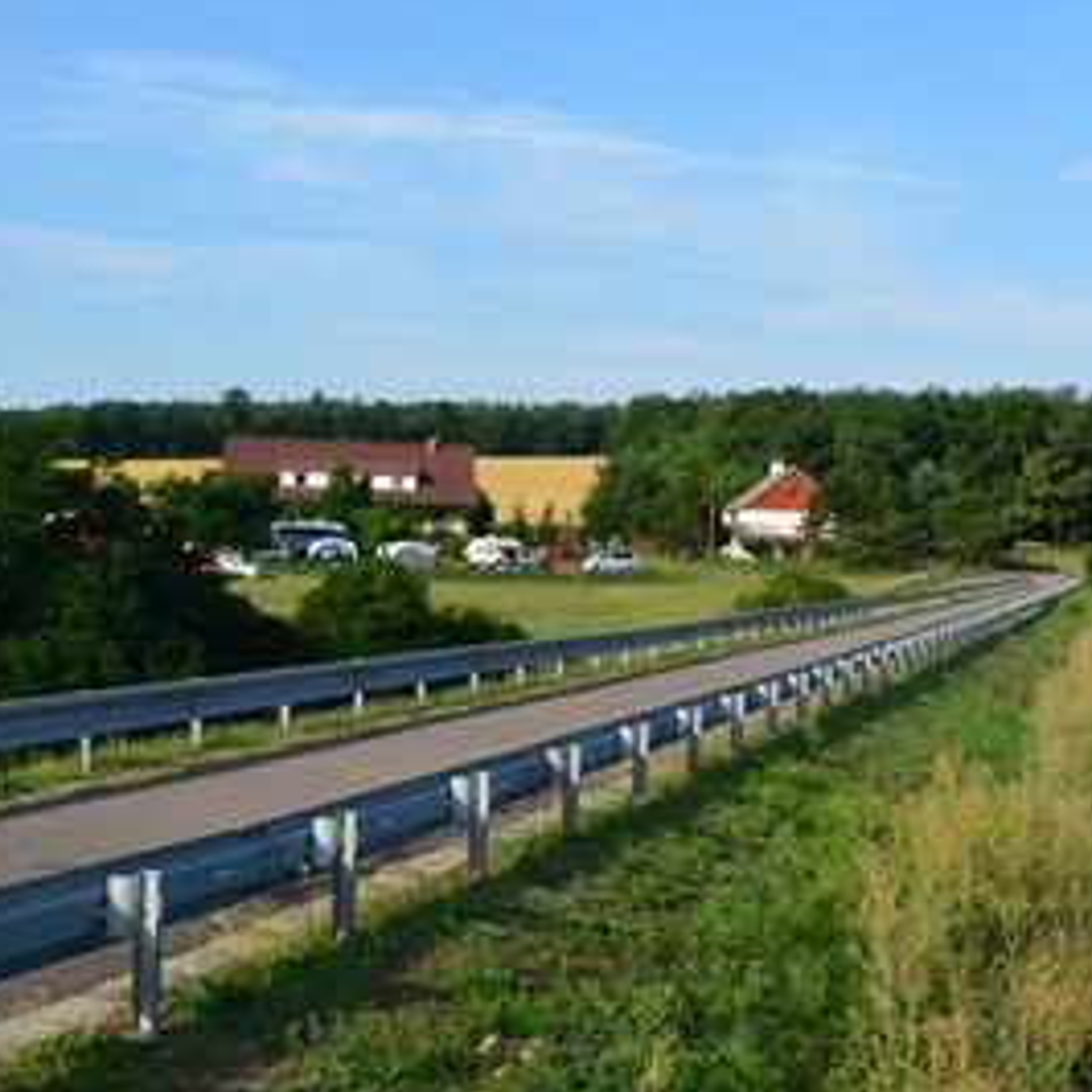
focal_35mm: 55
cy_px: 525
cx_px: 764
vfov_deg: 31.1
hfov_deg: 30.8
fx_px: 1963
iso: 180
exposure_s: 1/125
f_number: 11
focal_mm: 18
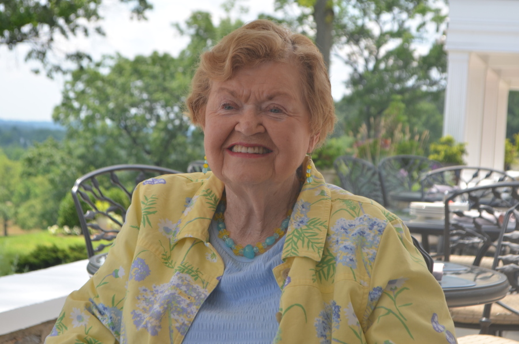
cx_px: 260
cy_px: 172
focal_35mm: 82
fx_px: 1187
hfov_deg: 24.7
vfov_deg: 16.5
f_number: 8
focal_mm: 55
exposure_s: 1/250
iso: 200
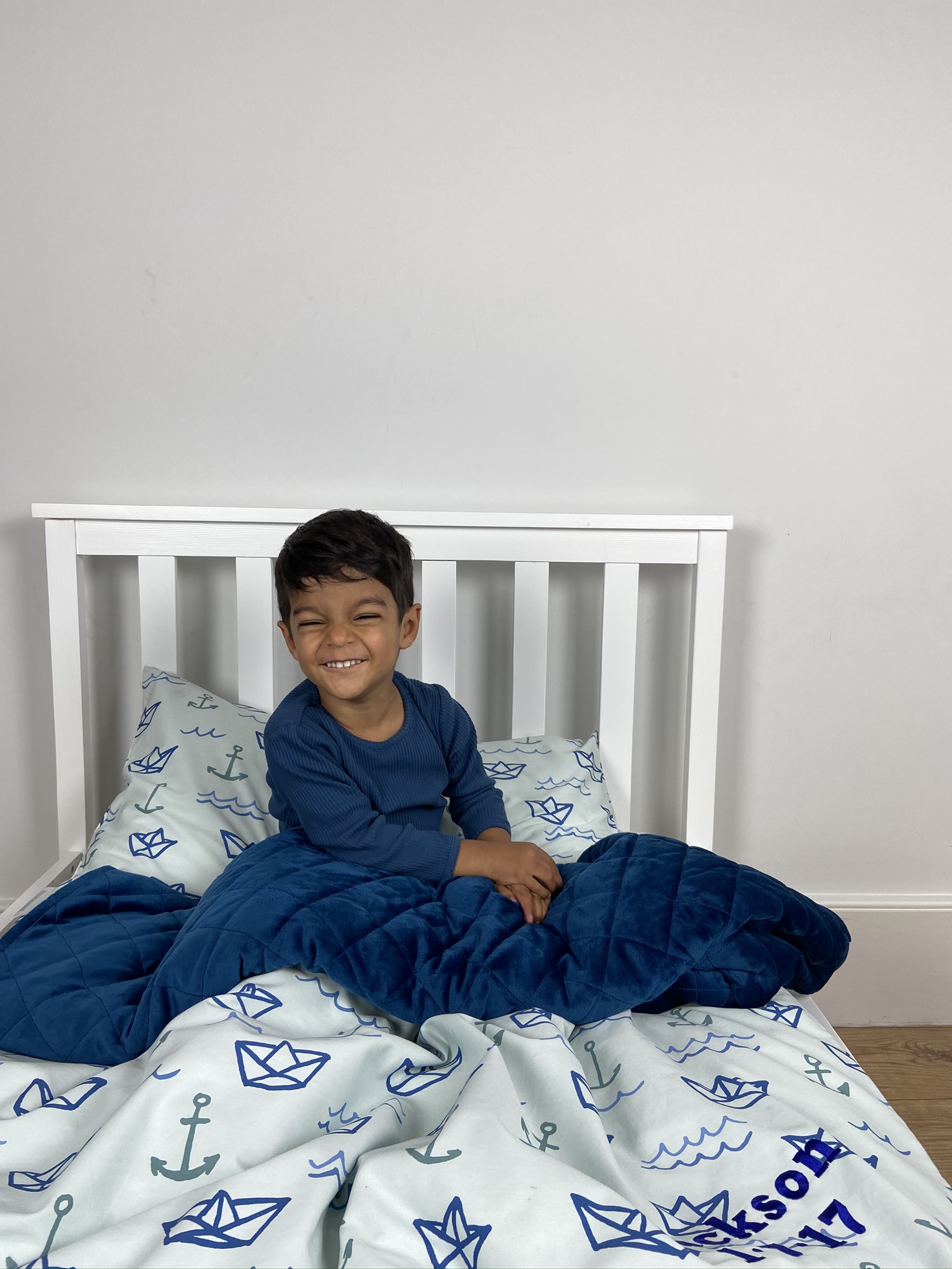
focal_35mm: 26
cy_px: 634
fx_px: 953
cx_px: 476
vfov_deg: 67.3
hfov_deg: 53.1
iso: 50
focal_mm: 4.25
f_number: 1.8
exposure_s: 1/100
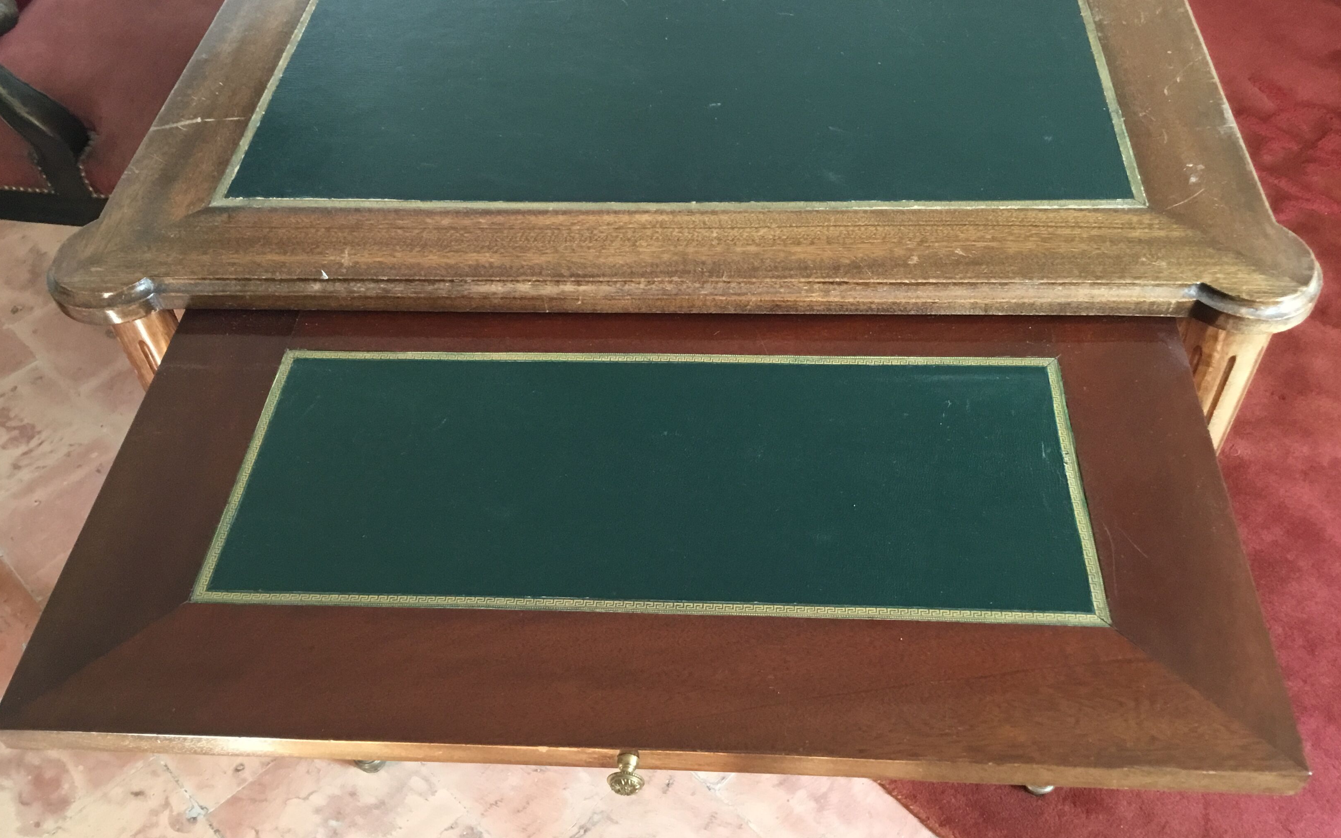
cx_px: 671
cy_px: 445
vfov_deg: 38.3
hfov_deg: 58.1
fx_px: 1206
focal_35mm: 33
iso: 160
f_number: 2.4
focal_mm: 3.3
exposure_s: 1/33
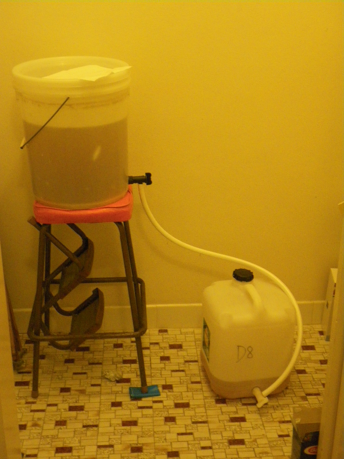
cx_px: 172
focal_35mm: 51
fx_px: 676
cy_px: 230
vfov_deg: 37.5
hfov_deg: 28.6
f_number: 4.4
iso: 800
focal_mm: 9.1
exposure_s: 1/10
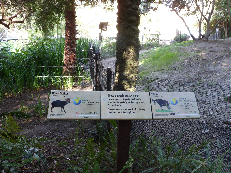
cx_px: 116
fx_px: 180
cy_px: 86
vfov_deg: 51.4
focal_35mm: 27
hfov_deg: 65.3
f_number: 3.3
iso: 120
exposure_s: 1/30
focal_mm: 4.9
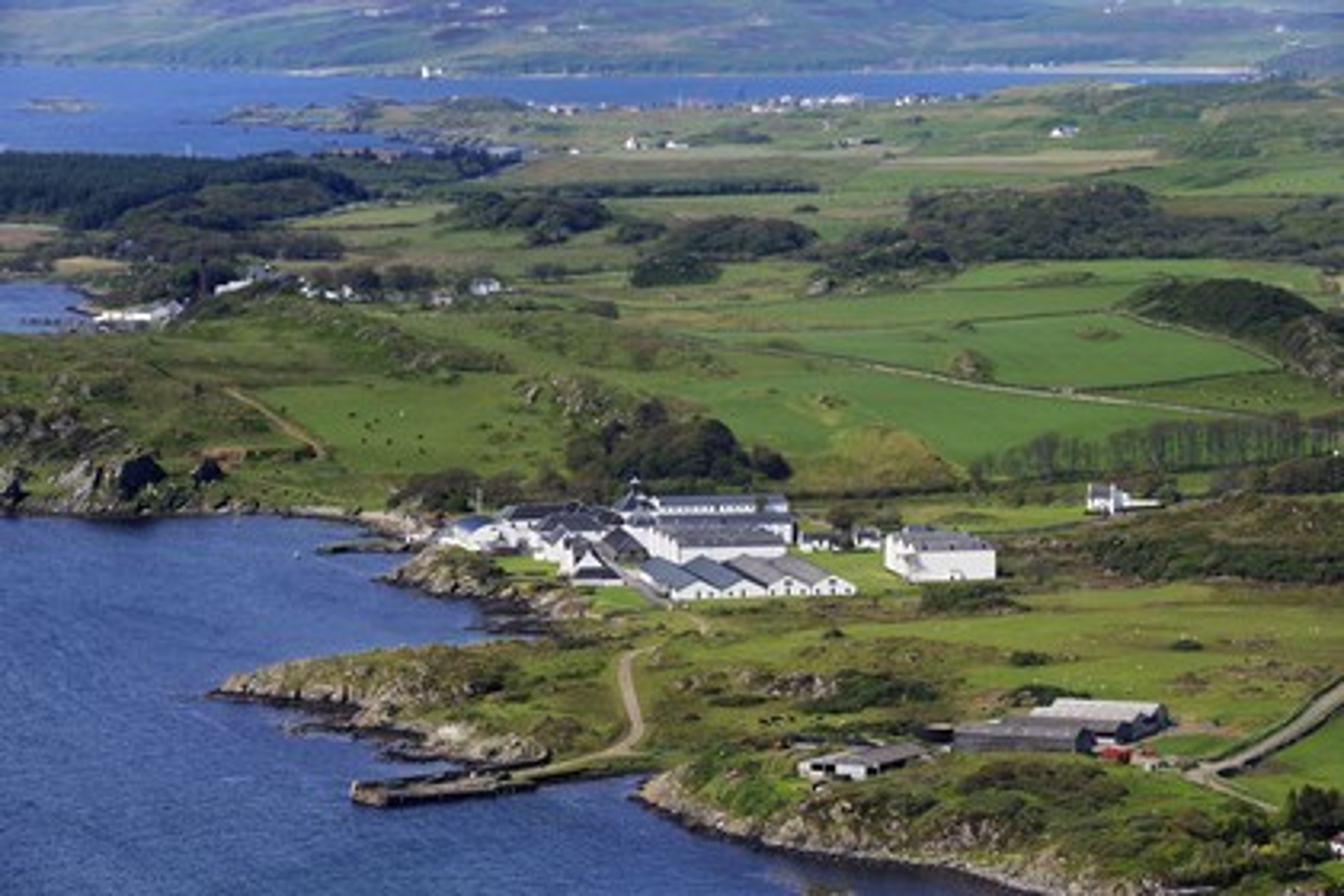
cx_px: 672
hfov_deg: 12.8
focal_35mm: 160
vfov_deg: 8.6
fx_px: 5973
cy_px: 448
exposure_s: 1/800
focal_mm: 160
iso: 400
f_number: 10
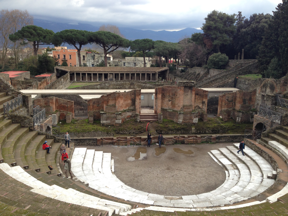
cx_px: 144
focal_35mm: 33
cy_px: 108
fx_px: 275
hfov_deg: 55.4
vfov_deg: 42.9
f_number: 2.4
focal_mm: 4.12
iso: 50
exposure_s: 1/188
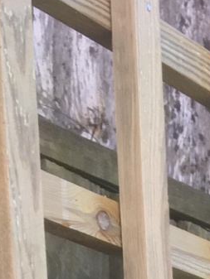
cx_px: 447
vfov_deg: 9.9
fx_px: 1334
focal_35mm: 165
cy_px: 761
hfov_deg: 8.5
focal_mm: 4.15
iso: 25
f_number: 2.2
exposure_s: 1/100
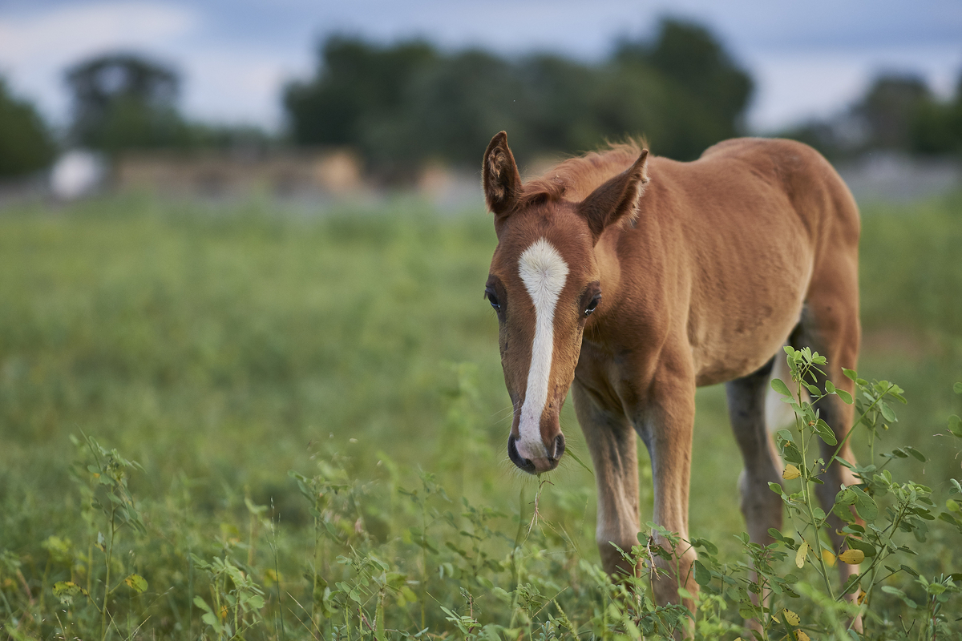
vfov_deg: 10.2
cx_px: 481
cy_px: 320
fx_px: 3607
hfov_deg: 15.2
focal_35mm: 135
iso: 400
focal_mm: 90
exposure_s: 1/2500
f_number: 2
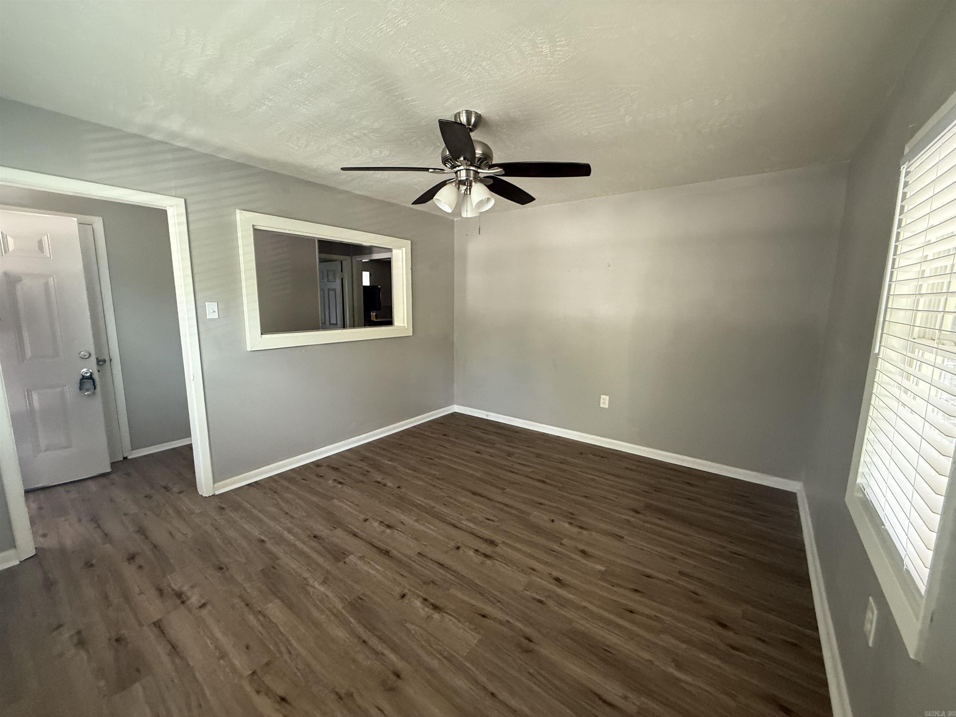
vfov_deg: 85.7
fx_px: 387
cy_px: 358
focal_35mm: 14
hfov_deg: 102.1
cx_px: 478
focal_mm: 2.22
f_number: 2.2
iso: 400
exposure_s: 1/60
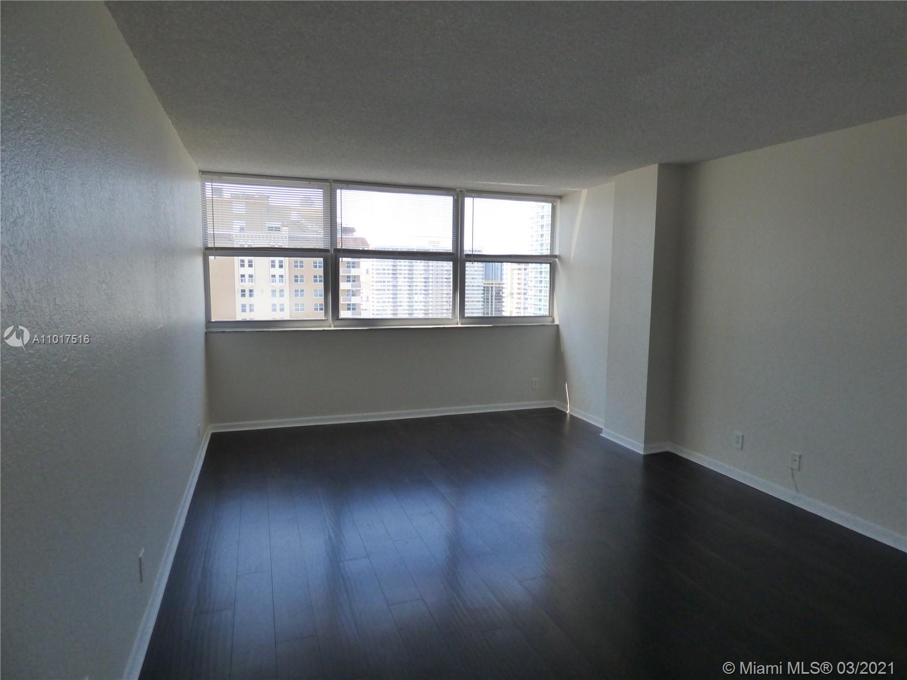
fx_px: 524
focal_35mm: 20
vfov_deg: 66.0
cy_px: 340
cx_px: 454
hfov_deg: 81.7
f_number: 2.8
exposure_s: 1/160
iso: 200
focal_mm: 3.58
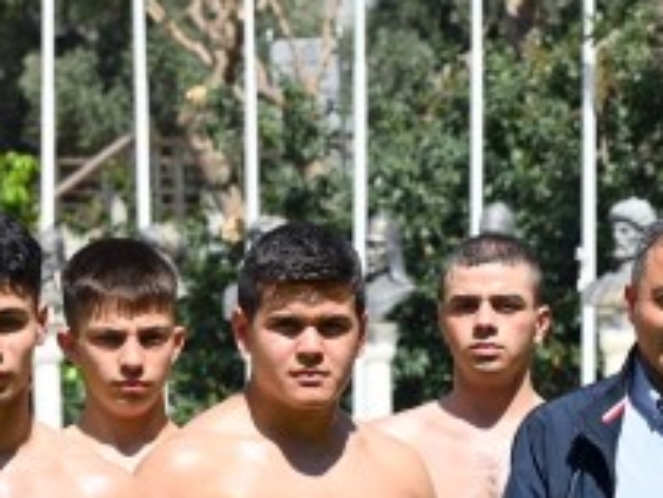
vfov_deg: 6.3
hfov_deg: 8.5
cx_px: 698
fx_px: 4446
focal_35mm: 232
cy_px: 730
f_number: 6.3
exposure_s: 1/320
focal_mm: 70
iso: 100
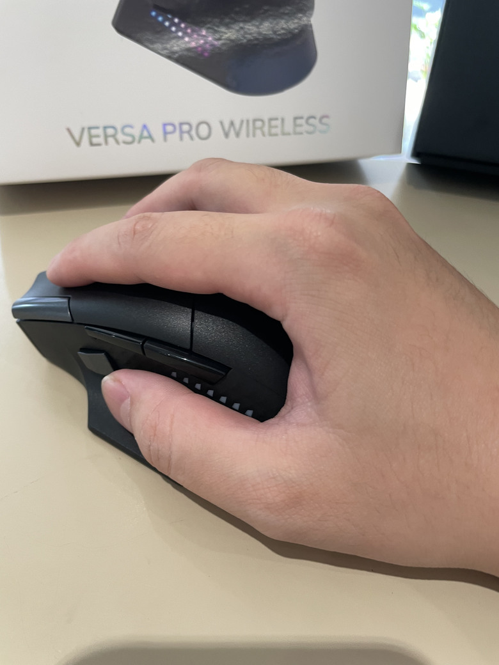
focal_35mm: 26
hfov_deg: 53.1
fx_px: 500
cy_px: 332
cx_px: 250
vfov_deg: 67.3
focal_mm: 4.2
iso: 125
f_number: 1.6
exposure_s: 1/68
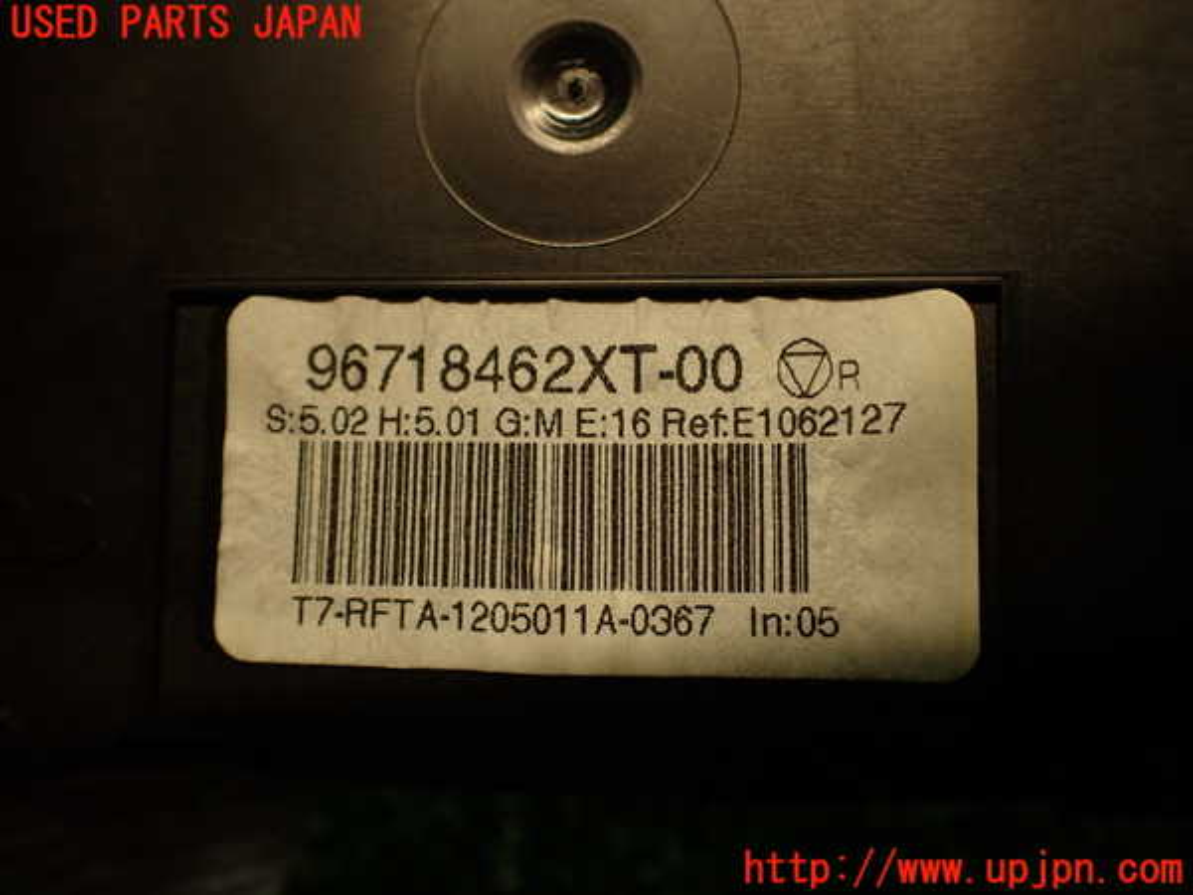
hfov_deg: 60.0
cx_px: 596
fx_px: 1034
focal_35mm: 30
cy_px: 448
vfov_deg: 46.8
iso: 200
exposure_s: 1/60
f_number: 2.3
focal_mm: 5.4
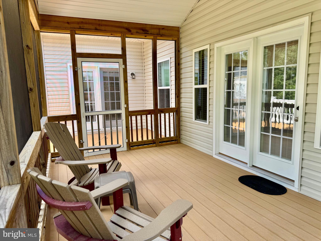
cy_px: 120
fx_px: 223
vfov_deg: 56.8
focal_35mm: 24
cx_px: 160
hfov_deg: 71.6
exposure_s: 1/144
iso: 64
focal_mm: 6.76
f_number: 1.78
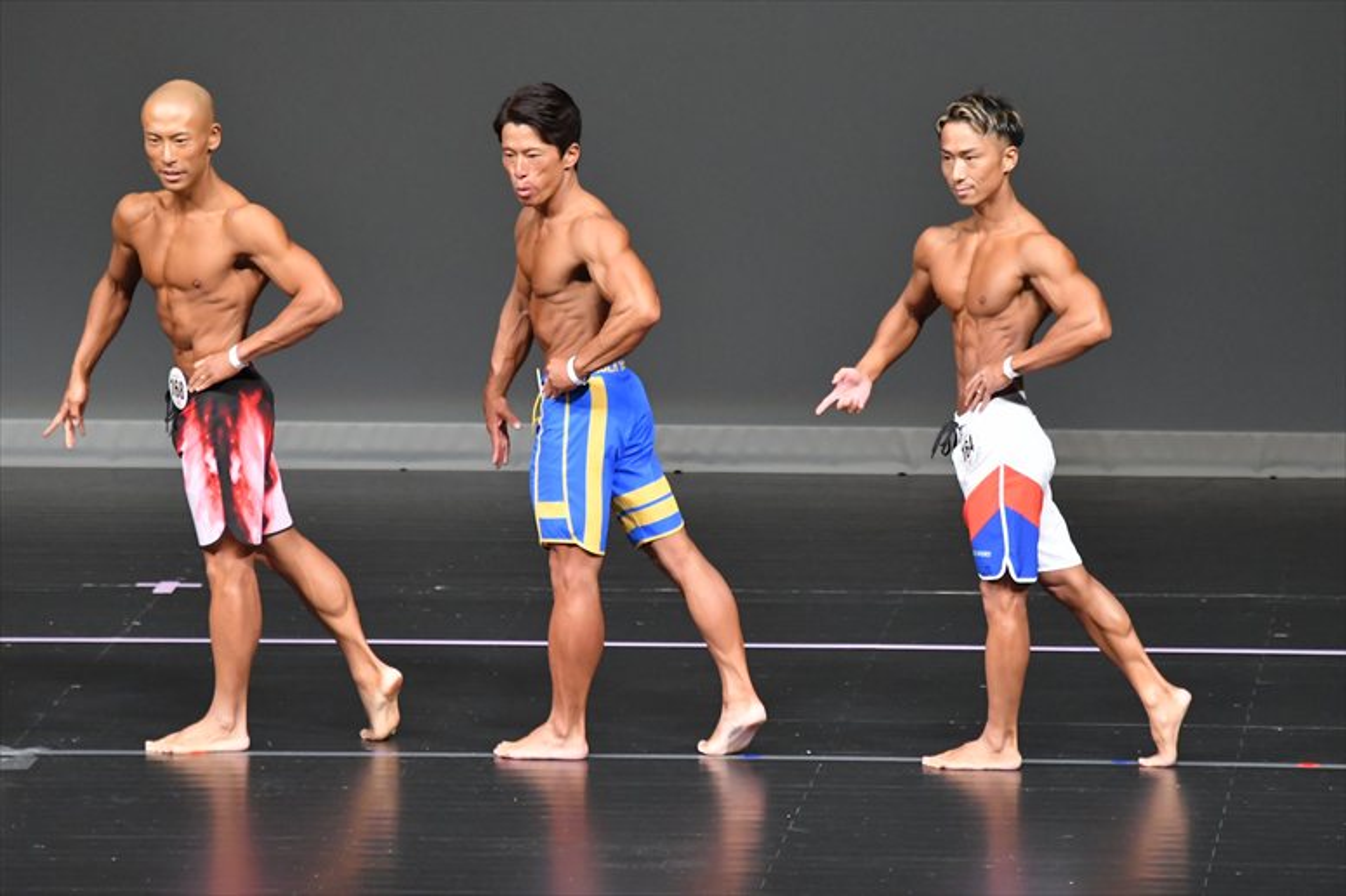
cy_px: 448
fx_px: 11772
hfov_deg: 6.5
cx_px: 673
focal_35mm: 315
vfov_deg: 4.4
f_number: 5.6
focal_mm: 210
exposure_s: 1/400
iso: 5000
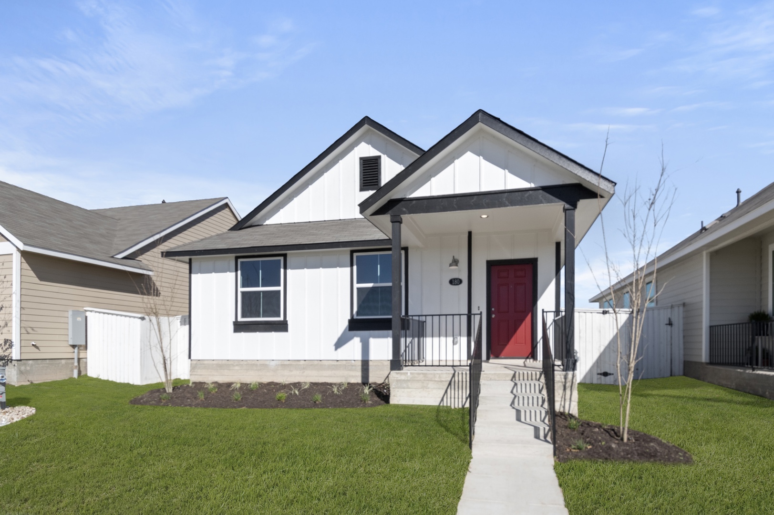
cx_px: 387
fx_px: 773
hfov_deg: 53.2
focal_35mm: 36
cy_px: 258
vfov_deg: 36.8
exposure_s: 1/800
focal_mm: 24
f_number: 8
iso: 400
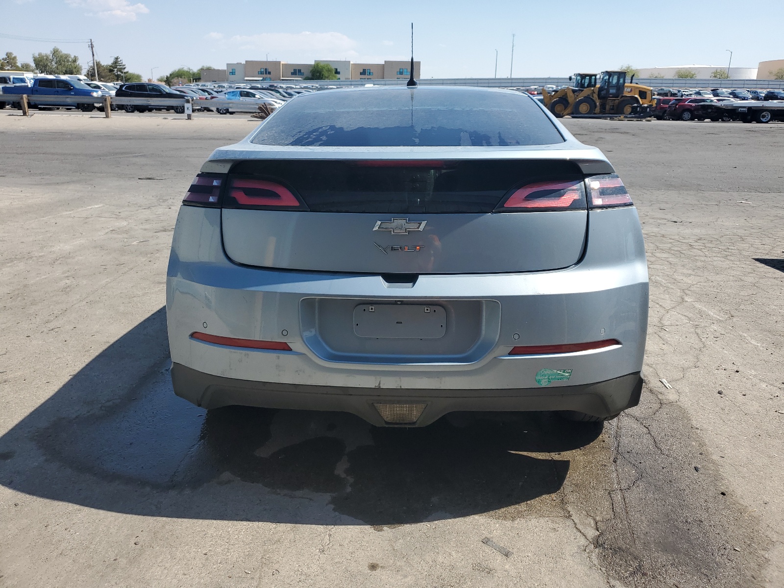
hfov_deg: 67.3
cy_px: 294
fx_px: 589
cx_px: 392
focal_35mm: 26
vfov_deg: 53.1
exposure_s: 1/3333
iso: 50
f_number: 1.5
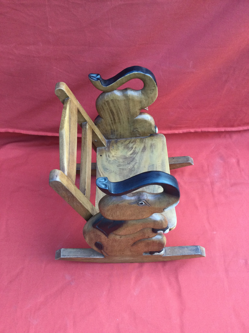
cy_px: 166
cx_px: 124
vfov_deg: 58.4
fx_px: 297
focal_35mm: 31
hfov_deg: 45.4
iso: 50
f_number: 2.4
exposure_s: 1/33
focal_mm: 3.3
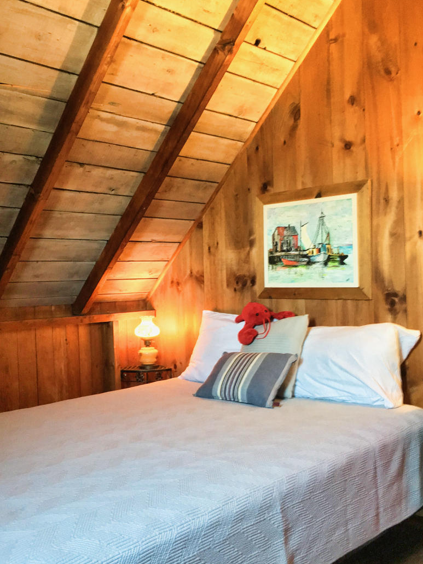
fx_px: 587
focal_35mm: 36
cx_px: 171
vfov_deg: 51.3
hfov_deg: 39.5
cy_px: 294
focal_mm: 4.15
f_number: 2.2
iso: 250
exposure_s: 1/15
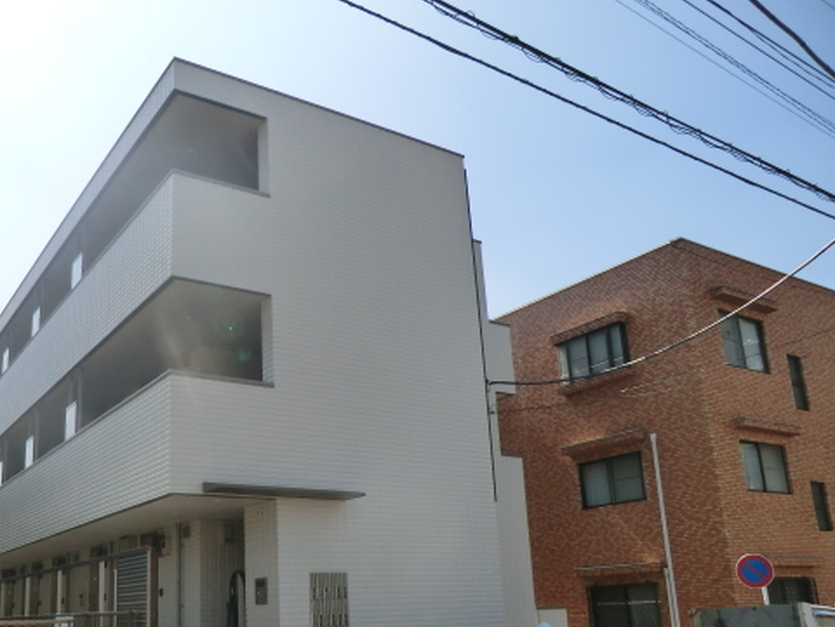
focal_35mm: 32
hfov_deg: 55.7
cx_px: 285
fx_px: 772
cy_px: 411
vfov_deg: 43.6
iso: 80
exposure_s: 1/250
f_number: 7.5
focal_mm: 4.3
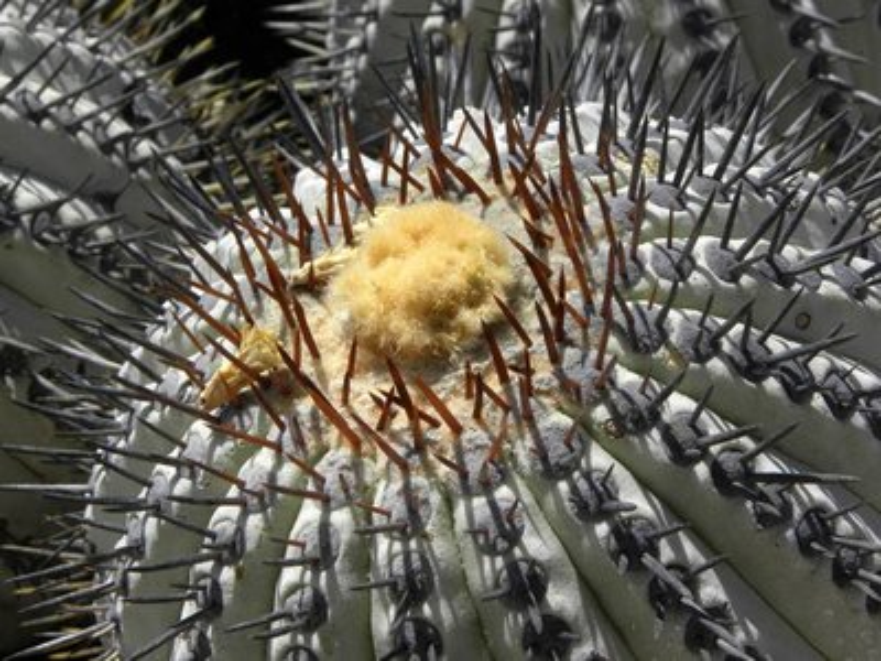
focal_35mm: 95
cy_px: 330
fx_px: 2418
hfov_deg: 20.7
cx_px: 440
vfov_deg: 15.6
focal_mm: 16.9
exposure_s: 1/319
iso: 64
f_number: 8
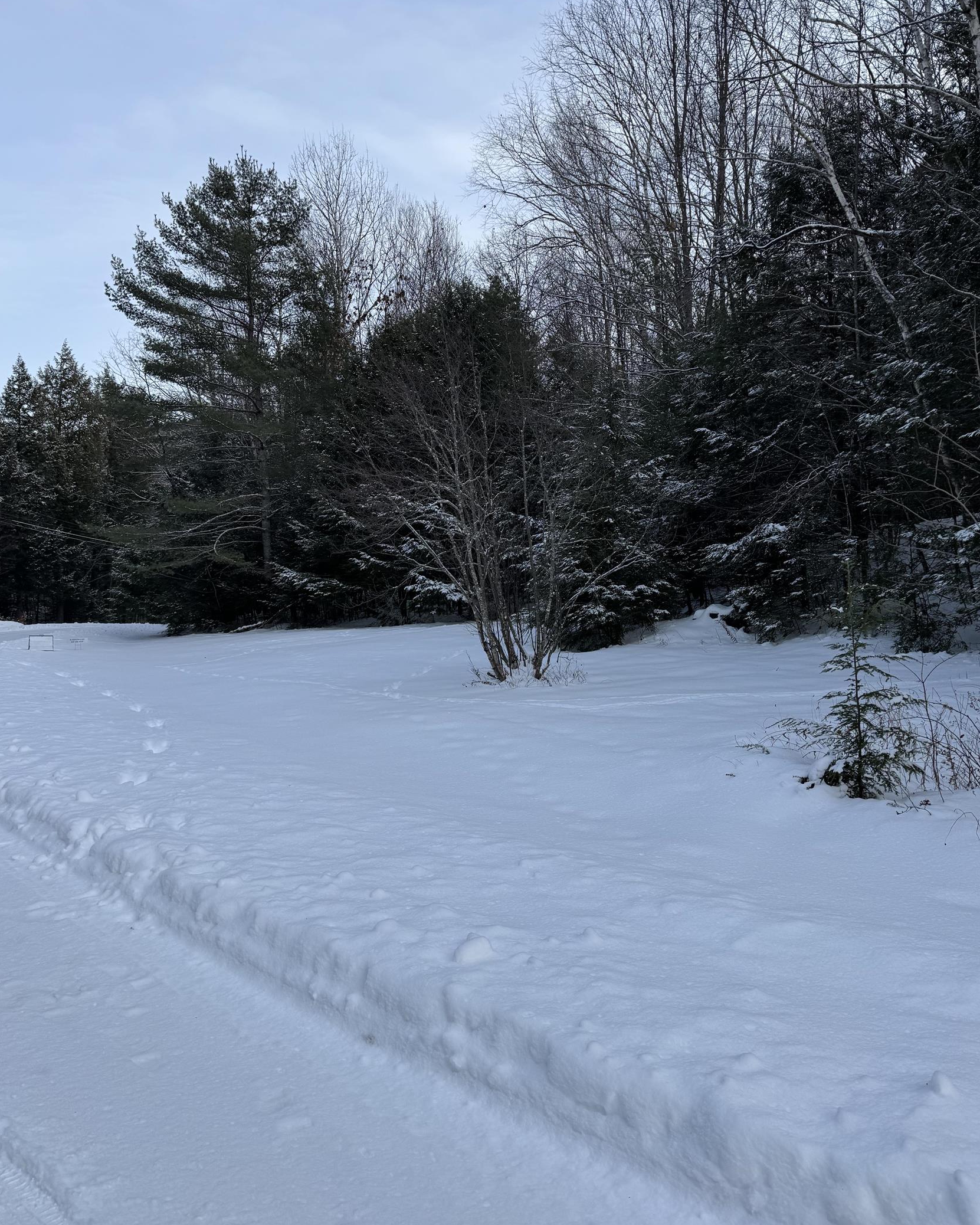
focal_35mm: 26
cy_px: 597
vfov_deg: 66.0
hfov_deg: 54.9
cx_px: 499
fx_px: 943
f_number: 1.78
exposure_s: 1/2833
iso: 80
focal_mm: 6.76
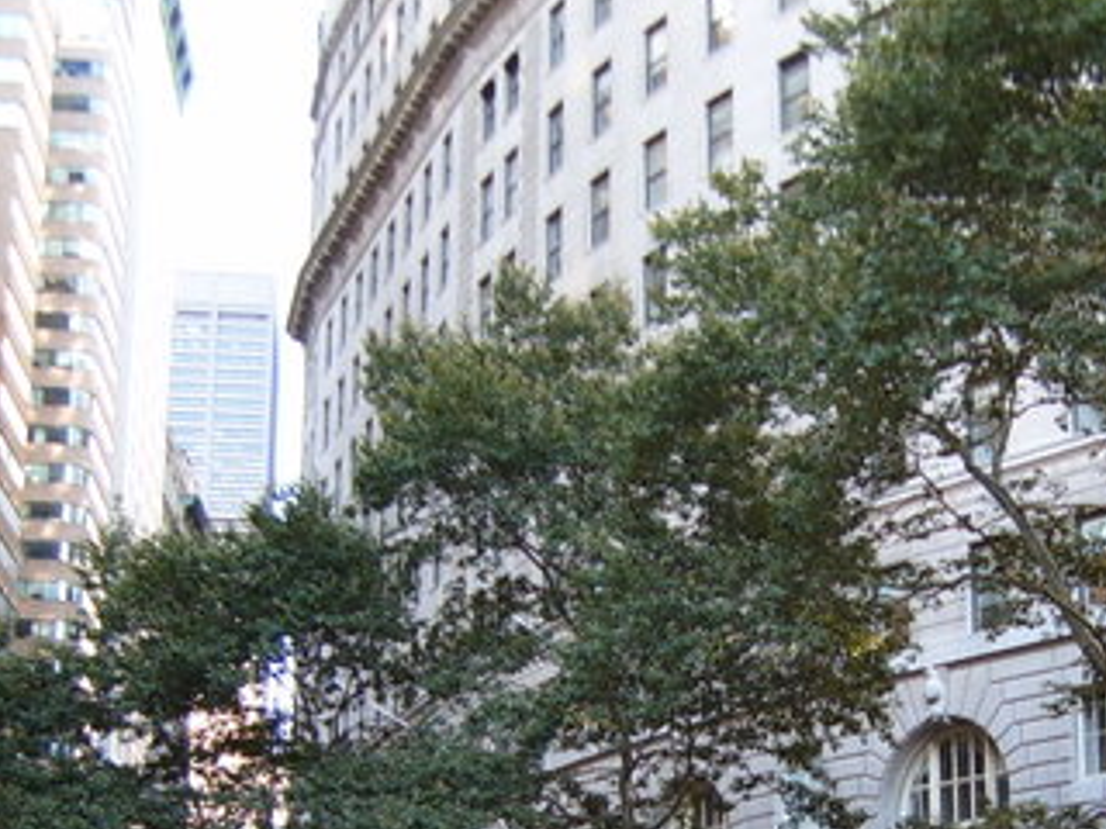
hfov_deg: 26.0
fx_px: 2364
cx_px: 826
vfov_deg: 19.5
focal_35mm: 74
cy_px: 781
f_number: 2.9
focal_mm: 6.2
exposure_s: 1/90
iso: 63
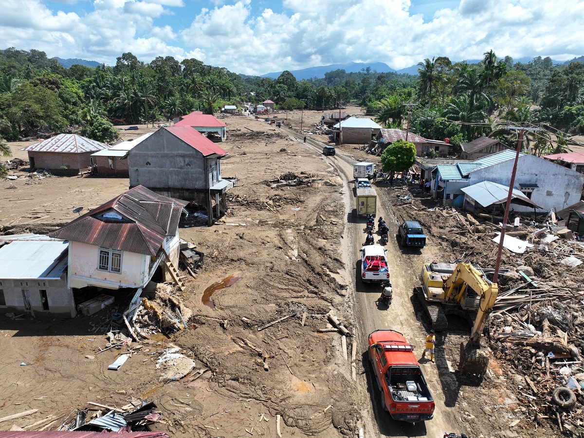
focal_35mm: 24
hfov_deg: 71.6
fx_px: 405
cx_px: 292
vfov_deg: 56.8
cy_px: 219
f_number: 2.8
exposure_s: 1/640
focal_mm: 12.29
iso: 160
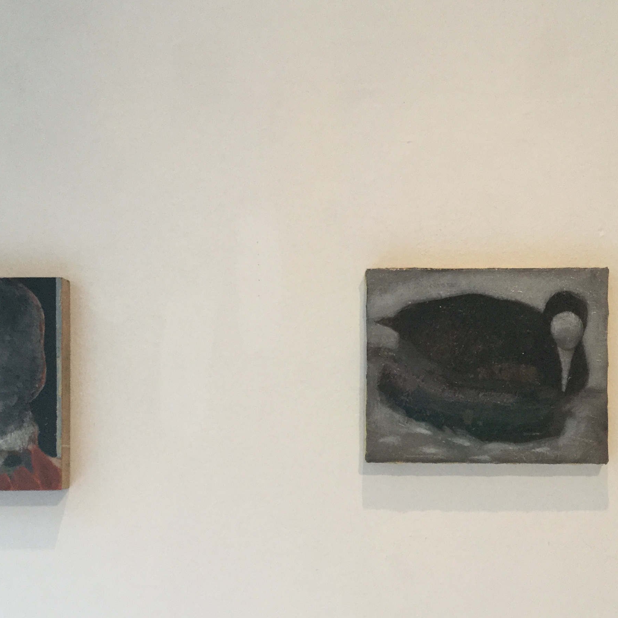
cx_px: 350
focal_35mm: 50
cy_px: 394
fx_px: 1010
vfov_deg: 33.8
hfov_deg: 34.0
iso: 64
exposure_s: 1/33
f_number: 2.4
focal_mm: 3.3
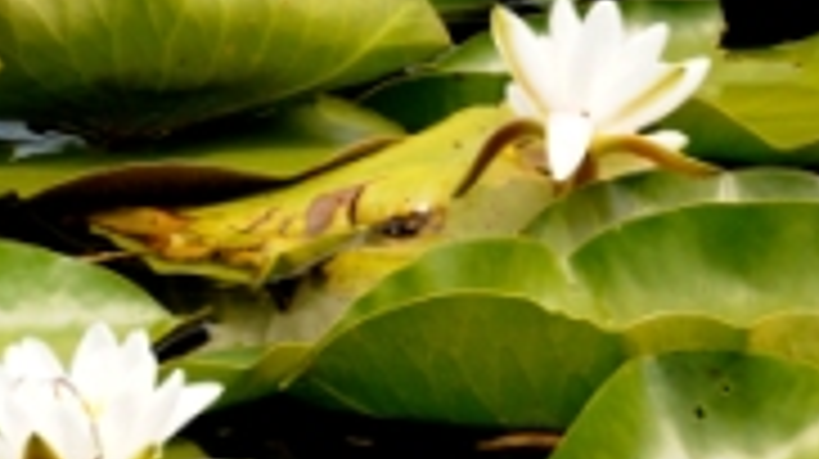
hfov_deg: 2.9
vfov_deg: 1.6
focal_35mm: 736
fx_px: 15969
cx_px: 702
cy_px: 274
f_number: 11
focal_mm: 190
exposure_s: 1/500
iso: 640
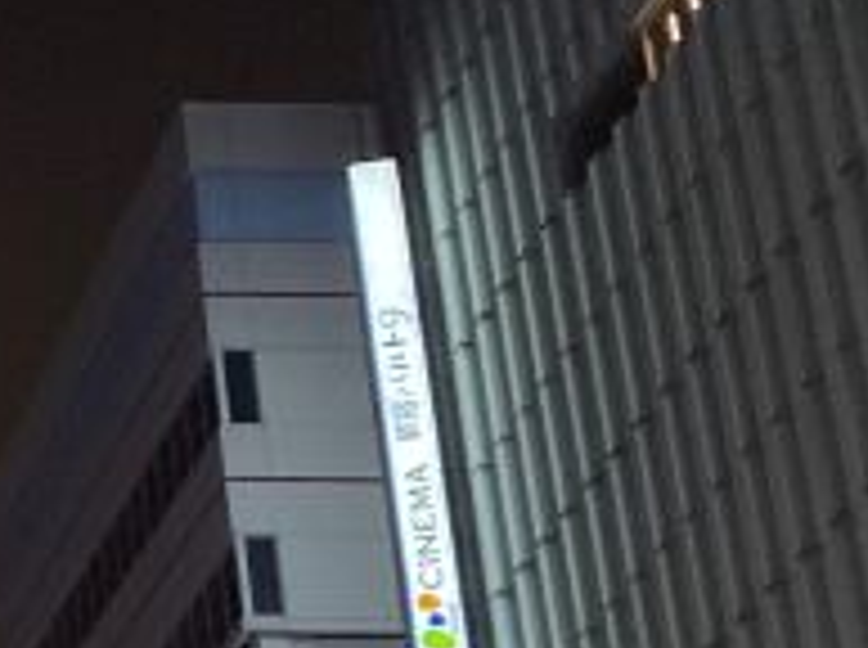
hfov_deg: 13.0
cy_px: 796
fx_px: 3379
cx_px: -765
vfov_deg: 10.7
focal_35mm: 135
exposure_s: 1/50
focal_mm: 4.25
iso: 200
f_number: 1.8
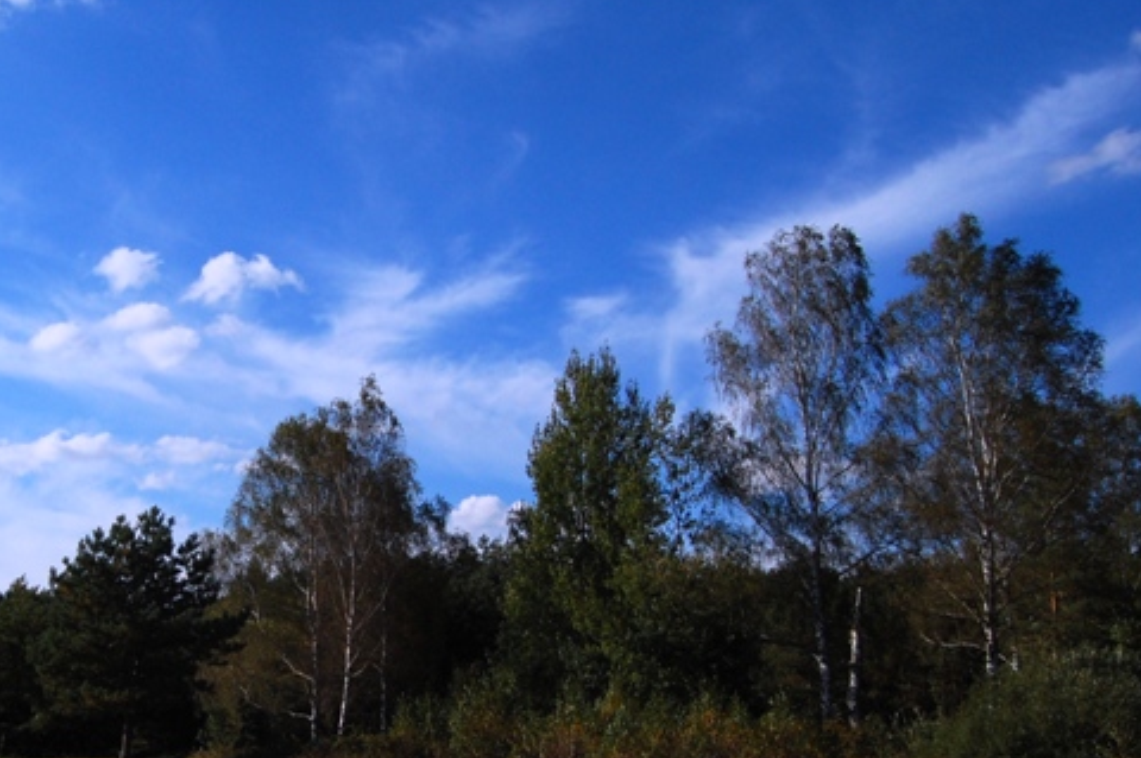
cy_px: 525
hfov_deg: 41.9
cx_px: 242
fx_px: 1425
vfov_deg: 29.5
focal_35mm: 45
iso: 400
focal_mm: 18
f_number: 8
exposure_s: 1/1250
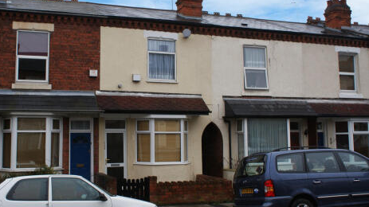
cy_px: 98
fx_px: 411
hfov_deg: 48.4
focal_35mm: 42
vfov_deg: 28.3
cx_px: 180
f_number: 6.3
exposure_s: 1/80
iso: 100
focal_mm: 26
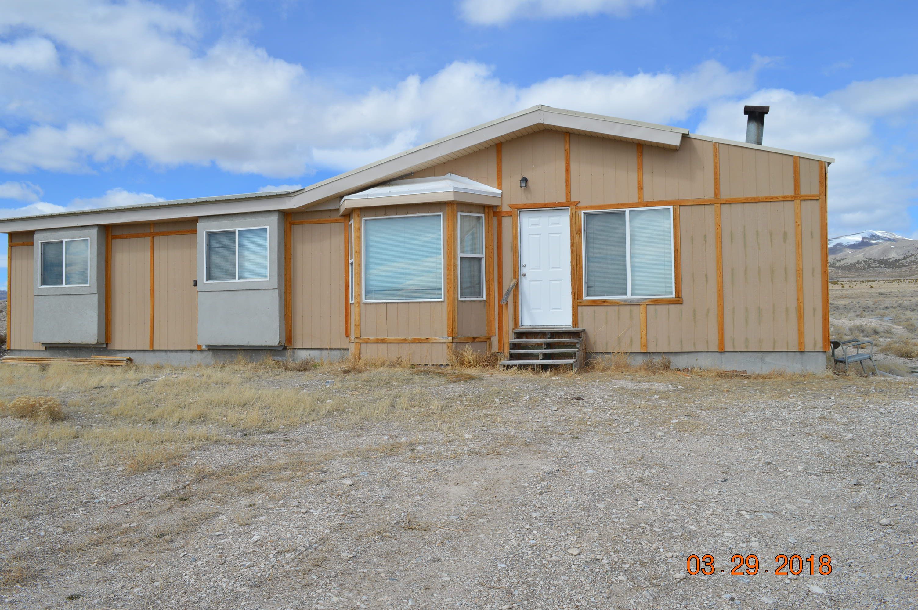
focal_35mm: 27
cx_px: 459
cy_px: 305
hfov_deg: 67.4
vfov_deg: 47.8
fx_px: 688
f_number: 9
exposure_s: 1/320
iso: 100
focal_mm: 18
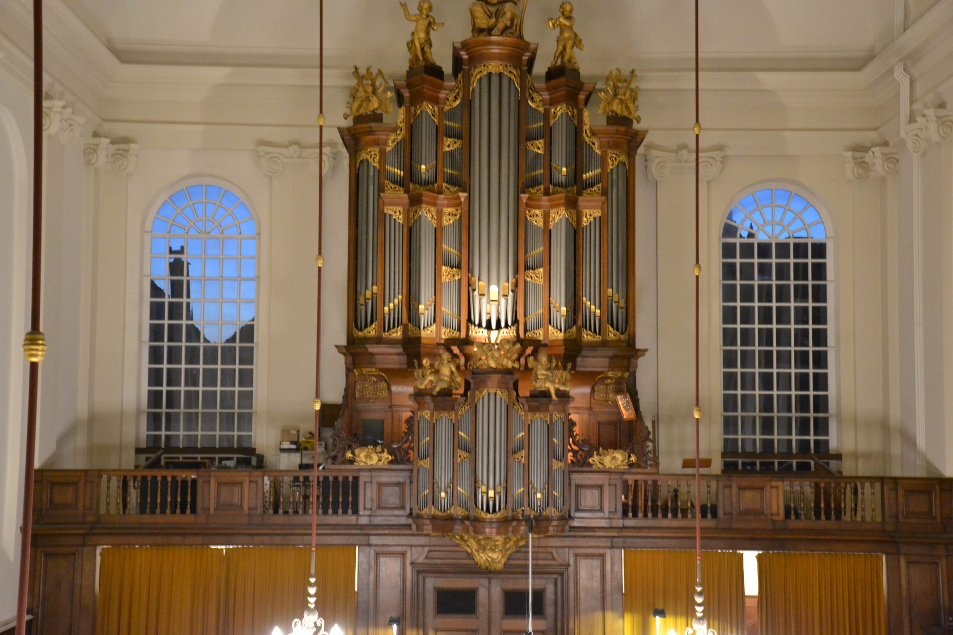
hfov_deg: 37.8
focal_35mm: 52
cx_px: 476
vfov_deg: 25.8
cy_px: 318
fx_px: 1390
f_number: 4.5
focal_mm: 35
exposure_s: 1/20
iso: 3200
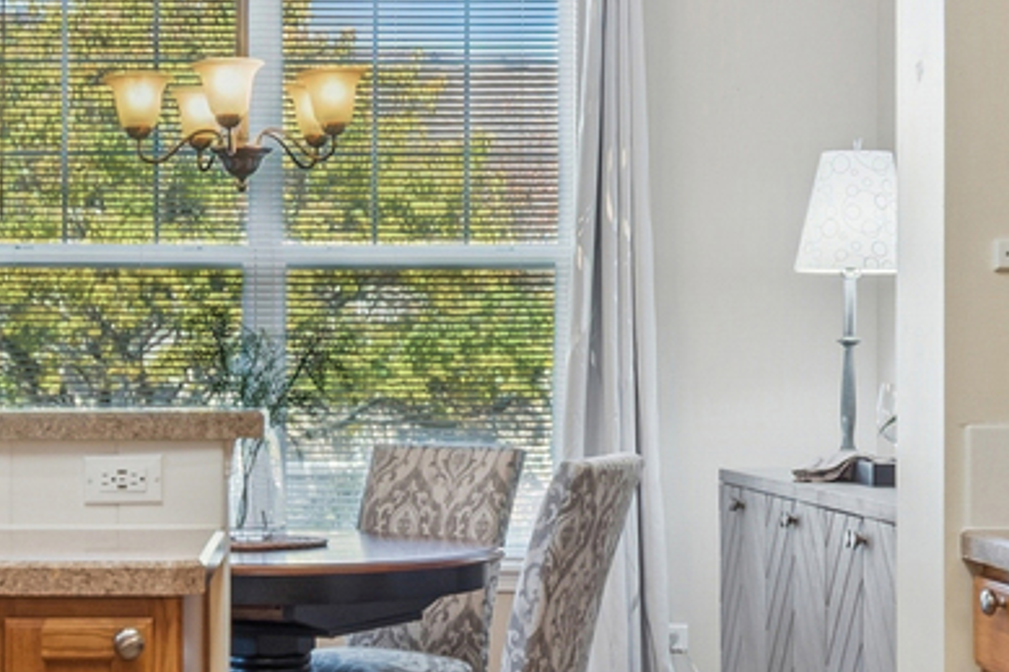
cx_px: 374
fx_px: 2101
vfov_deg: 18.2
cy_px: 400
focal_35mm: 75
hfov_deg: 26.9
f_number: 8
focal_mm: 12
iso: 250
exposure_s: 1/13
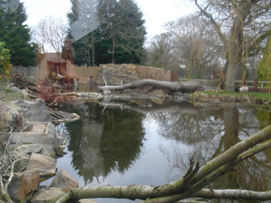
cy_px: 122
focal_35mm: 44
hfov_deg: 42.8
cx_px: 110
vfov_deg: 32.8
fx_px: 344
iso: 100
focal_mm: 6.3
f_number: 3.1
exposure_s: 1/100
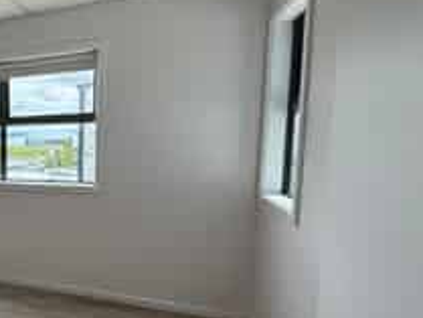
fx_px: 403
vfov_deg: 42.9
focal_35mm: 33
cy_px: 183
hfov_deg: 40.7
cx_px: -72
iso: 40
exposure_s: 1/224
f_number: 2.2
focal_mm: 2.22
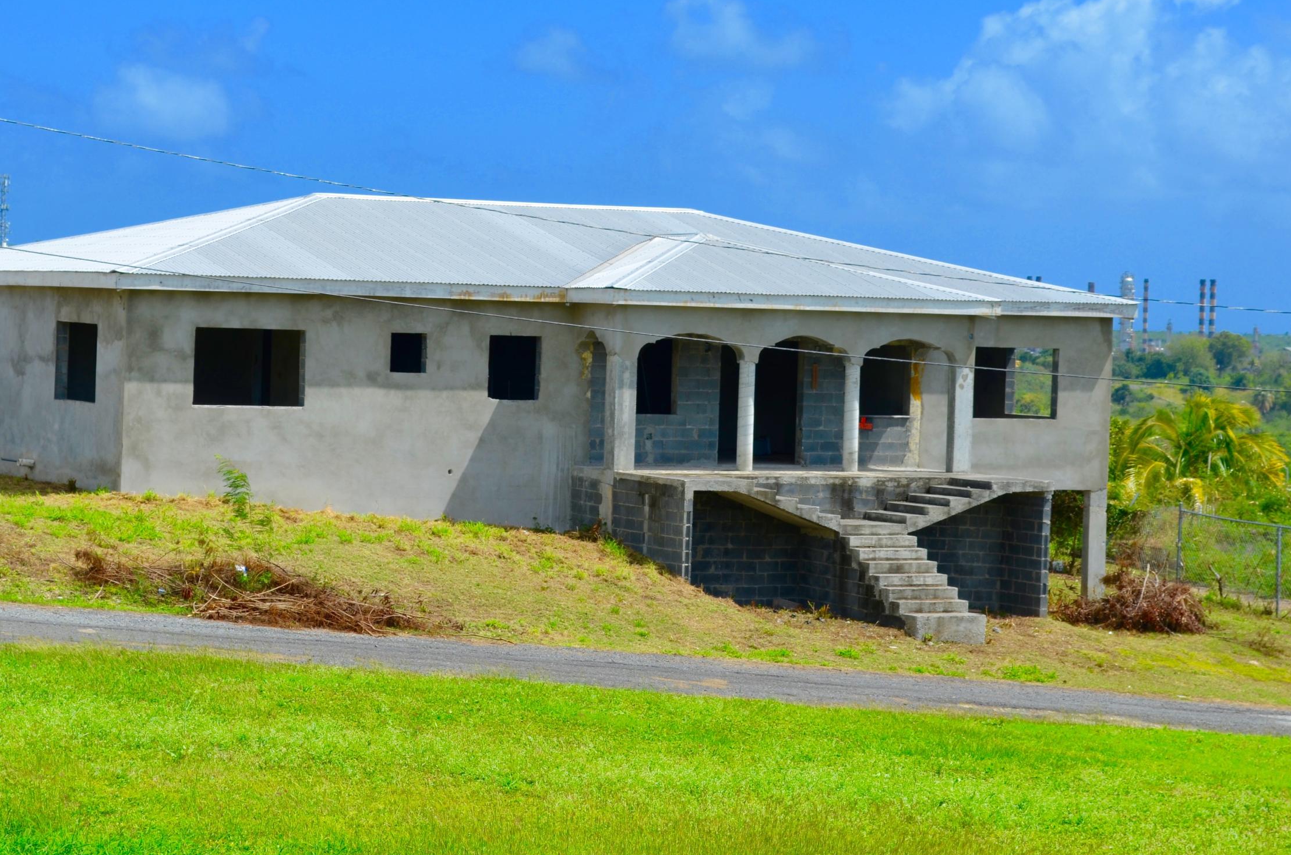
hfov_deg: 18.3
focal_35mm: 112
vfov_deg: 12.2
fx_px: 3997
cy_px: 379
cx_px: 687
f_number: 9
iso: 100
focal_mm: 55
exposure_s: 1/320
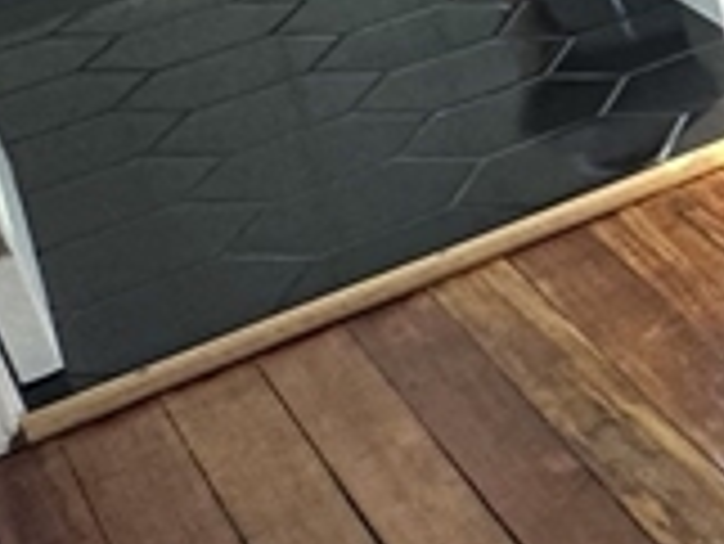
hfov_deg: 12.0
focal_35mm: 89
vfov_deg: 15.0
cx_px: 2100
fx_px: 1863
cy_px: -355
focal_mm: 2.22
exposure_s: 1/120
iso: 125
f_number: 2.2
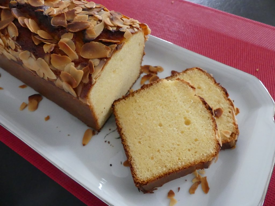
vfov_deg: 54.9
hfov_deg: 69.4
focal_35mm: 25
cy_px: 103
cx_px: 138
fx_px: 199
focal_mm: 4.5
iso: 1250
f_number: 2.8
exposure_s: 1/60
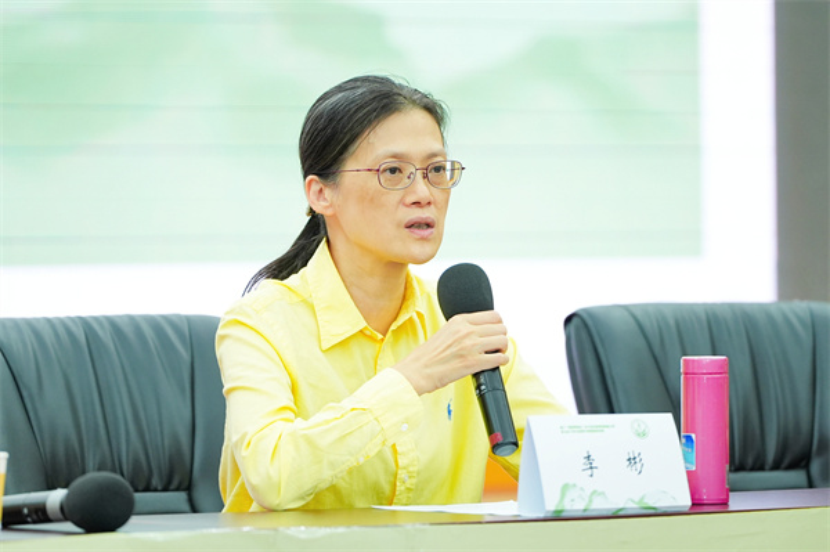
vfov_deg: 4.6
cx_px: 415
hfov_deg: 6.9
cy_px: 276
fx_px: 6911
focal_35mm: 300
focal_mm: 200
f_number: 2.8
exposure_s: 1/100
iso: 1000
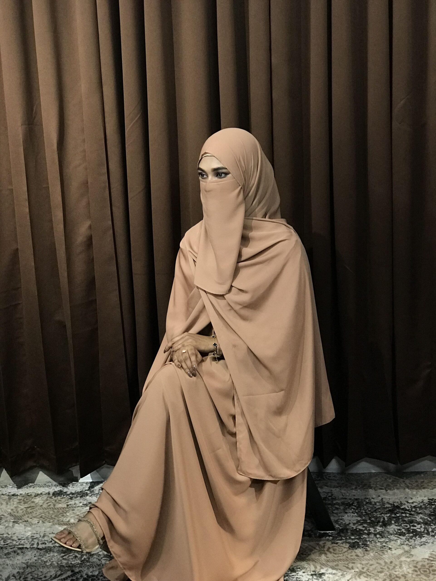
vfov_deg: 33.8
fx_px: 957
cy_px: 290
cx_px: 218
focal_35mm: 57
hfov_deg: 25.7
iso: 160
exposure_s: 1/50
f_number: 2.8
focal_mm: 6.6
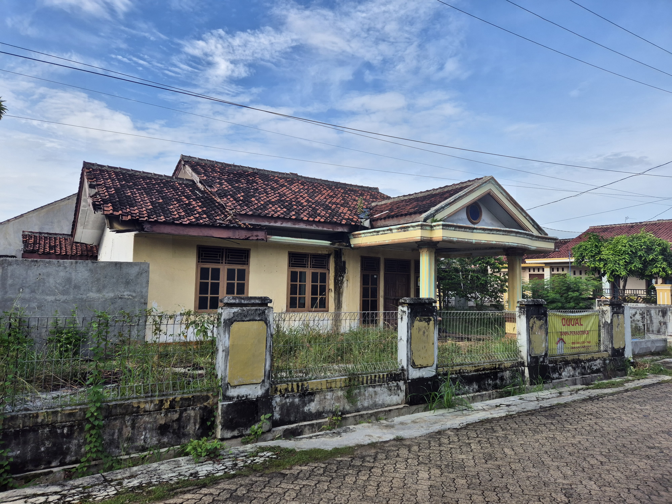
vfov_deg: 58.9
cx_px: 336
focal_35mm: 23
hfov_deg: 73.9
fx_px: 446
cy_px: 252
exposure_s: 1/984
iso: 25
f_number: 1.8
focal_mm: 5.4
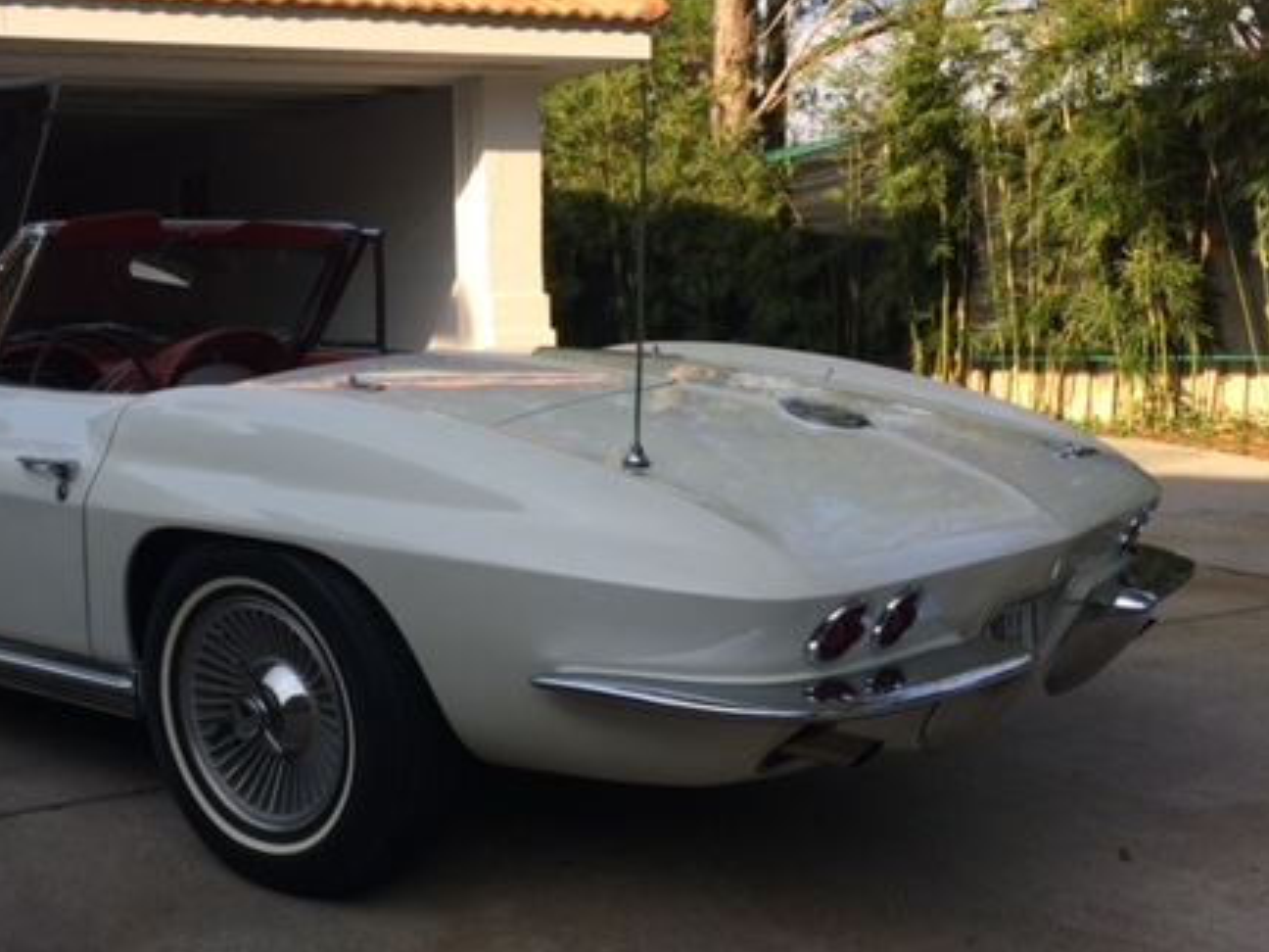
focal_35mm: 43
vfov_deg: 33.6
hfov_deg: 42.7
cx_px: 344
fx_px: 1576
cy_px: 485
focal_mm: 4.15
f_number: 2.2
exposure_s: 1/746
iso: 32
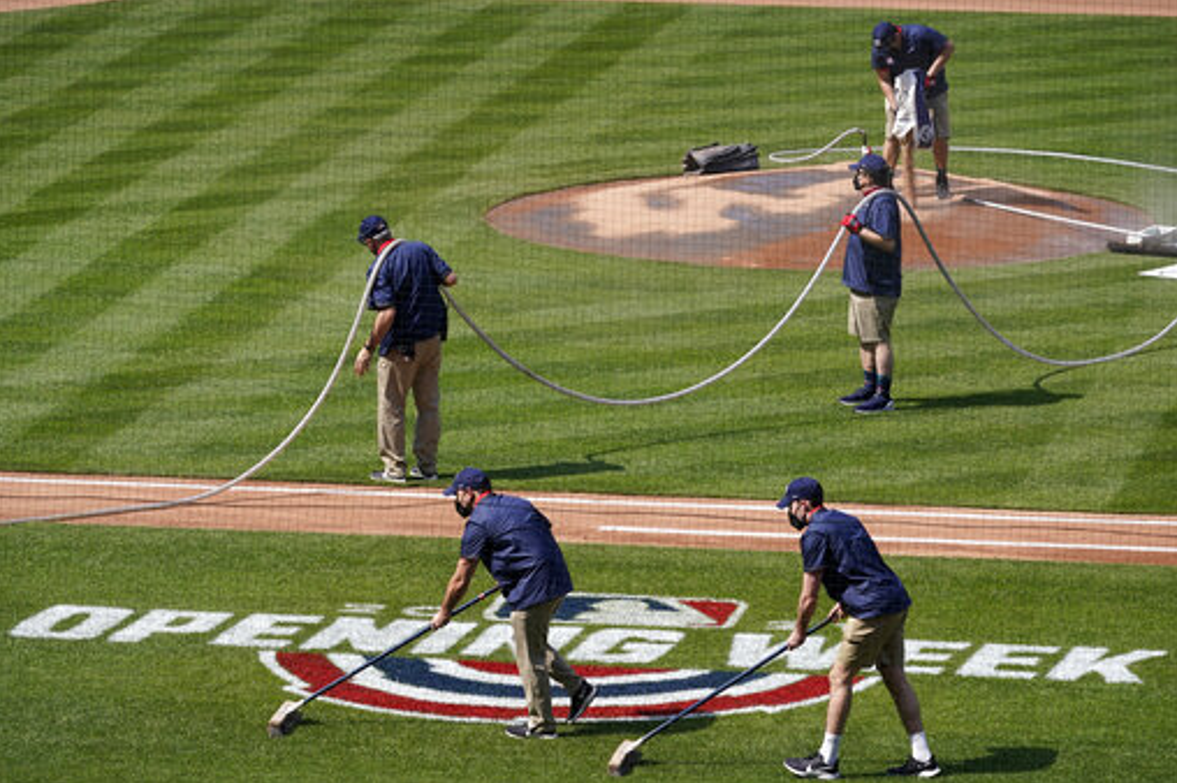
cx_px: 586
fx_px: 7939
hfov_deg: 8.5
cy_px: 393
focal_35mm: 243
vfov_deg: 5.6
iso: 400
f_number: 8
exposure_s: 1/1000
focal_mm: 241
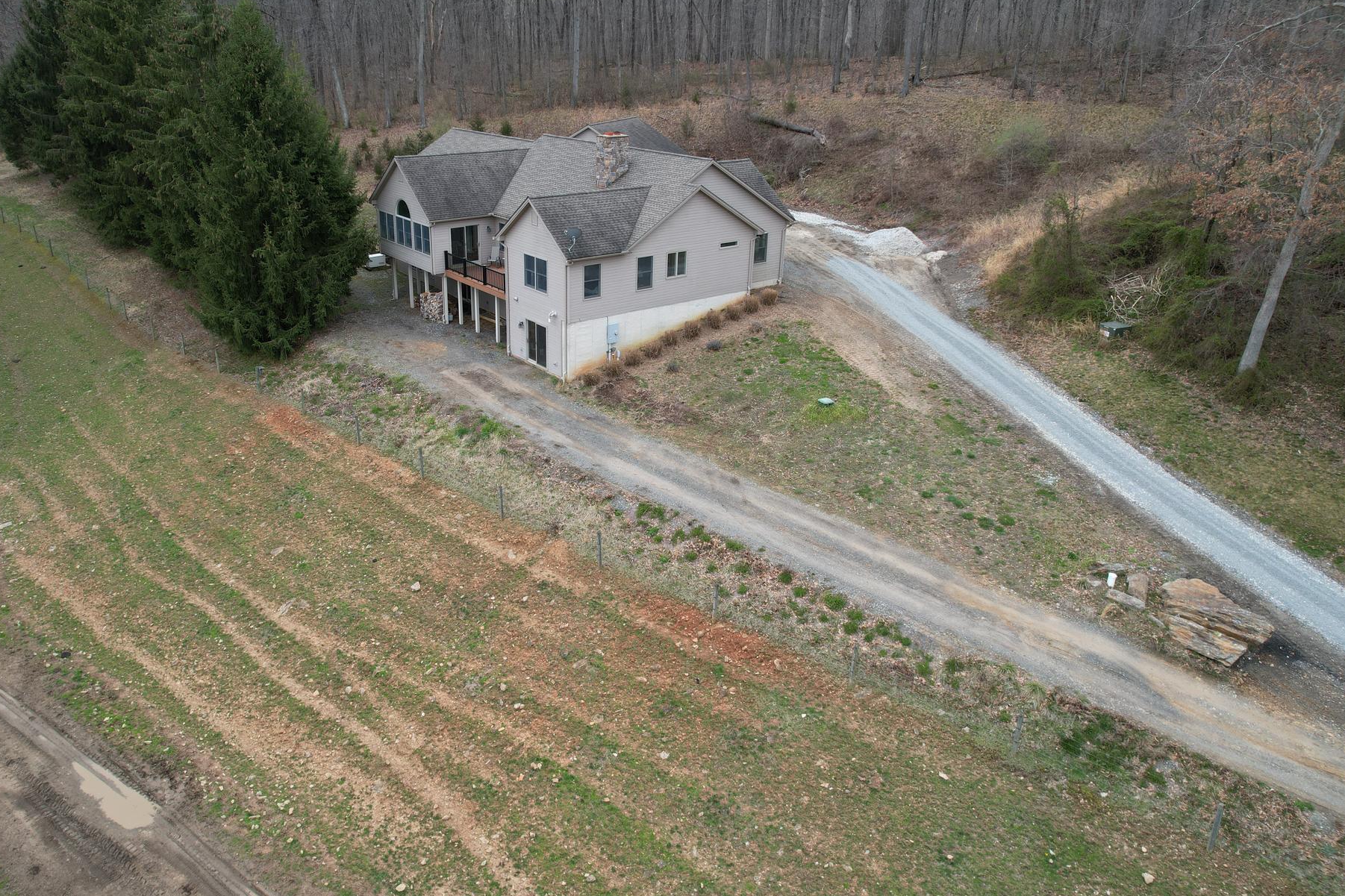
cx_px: 591
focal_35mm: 25
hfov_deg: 71.2
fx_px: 934
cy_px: 419
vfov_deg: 51.2
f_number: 2.8
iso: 100
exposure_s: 1/400
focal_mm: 8.38
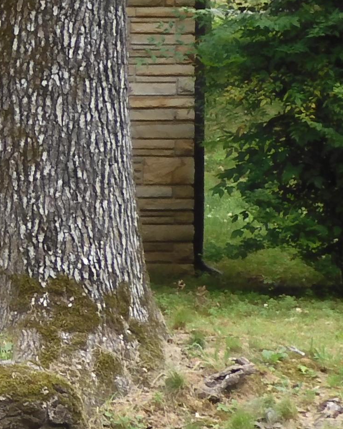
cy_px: 137
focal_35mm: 204
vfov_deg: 9.5
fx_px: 2588
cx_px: -694
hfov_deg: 6.8
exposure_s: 1/125
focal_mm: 7.5
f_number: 4
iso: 100
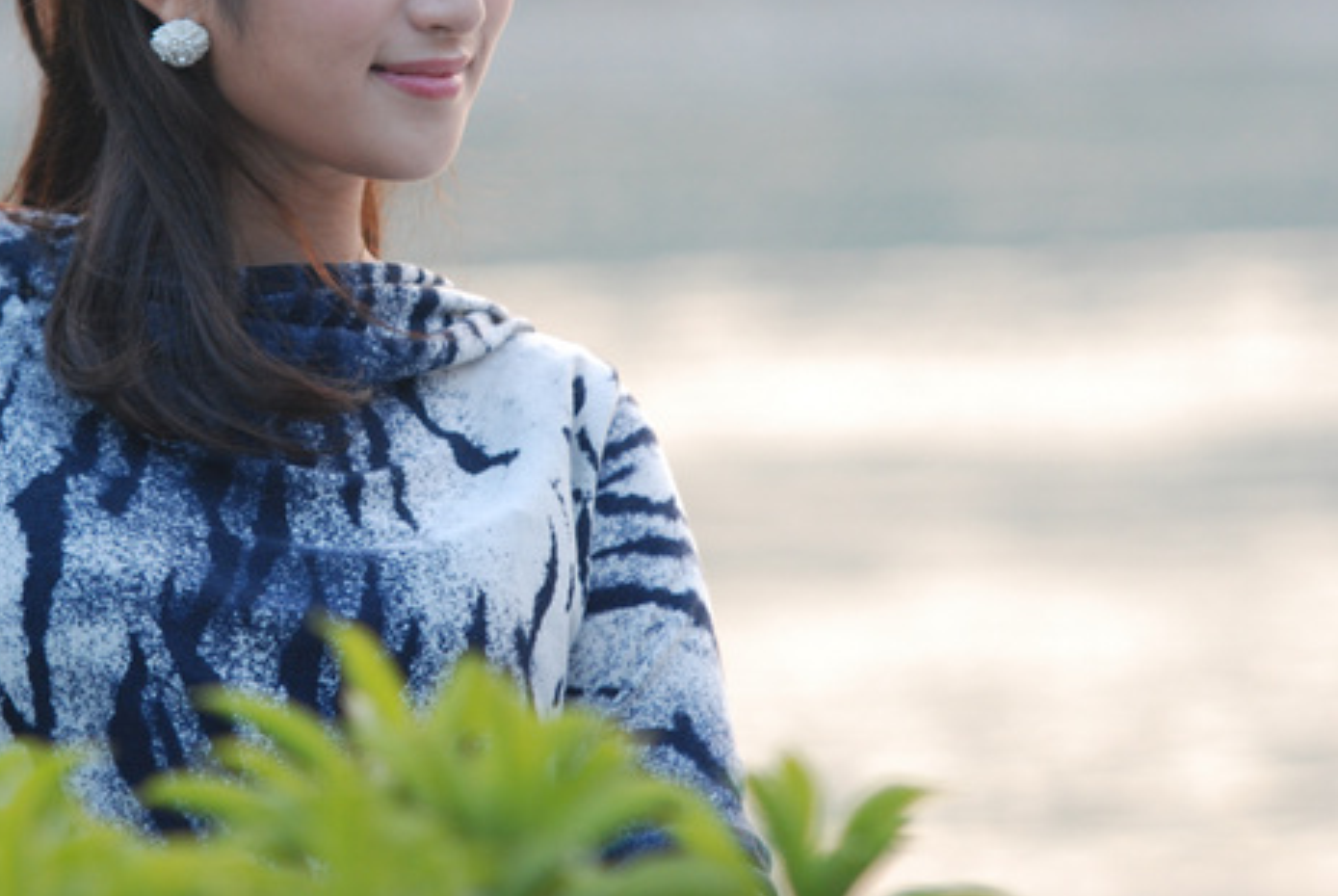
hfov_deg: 6.5
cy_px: 188
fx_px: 11759
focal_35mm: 316
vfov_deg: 4.4
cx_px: 344
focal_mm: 130
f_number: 3.5
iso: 400
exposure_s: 1/200
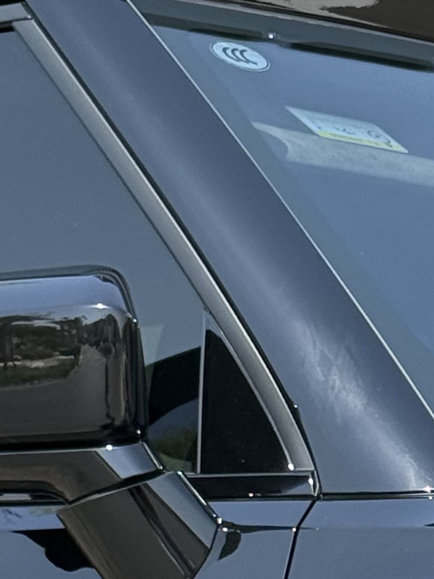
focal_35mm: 224
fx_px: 3745
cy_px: 619
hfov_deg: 6.6
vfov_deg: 8.8
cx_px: 585
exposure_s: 1/2273
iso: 80
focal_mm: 6.76
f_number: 1.78
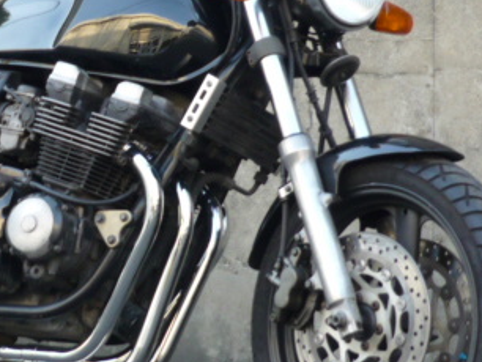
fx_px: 1923
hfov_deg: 14.1
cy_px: 131
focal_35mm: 138
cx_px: 39
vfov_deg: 10.8
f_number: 3
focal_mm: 6.8
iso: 100
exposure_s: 1/60
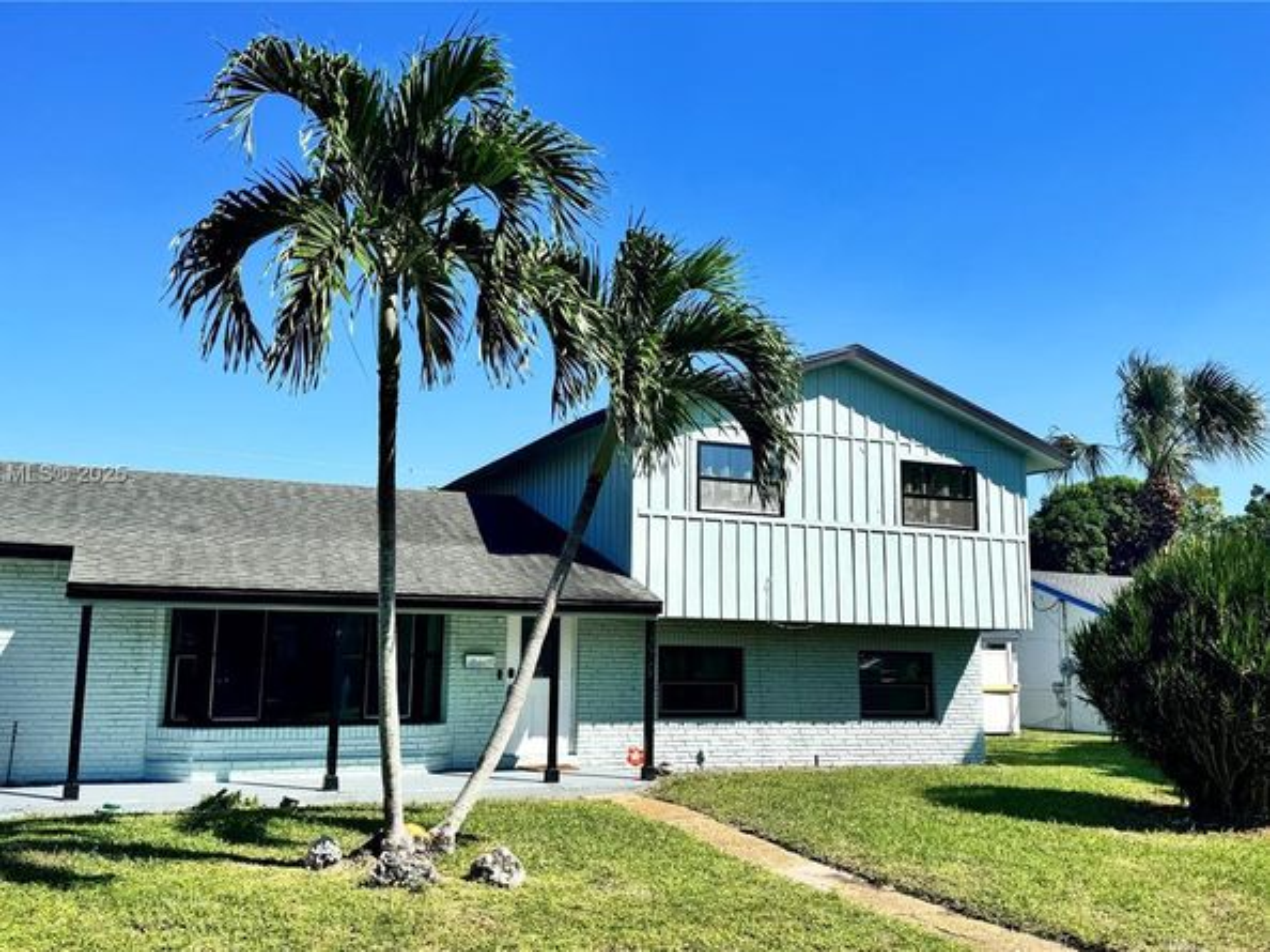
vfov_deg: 56.8
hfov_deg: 71.6
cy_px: 476
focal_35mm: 24
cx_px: 635
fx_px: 880
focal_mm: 6.76
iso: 80
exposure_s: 1/5348
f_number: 1.78
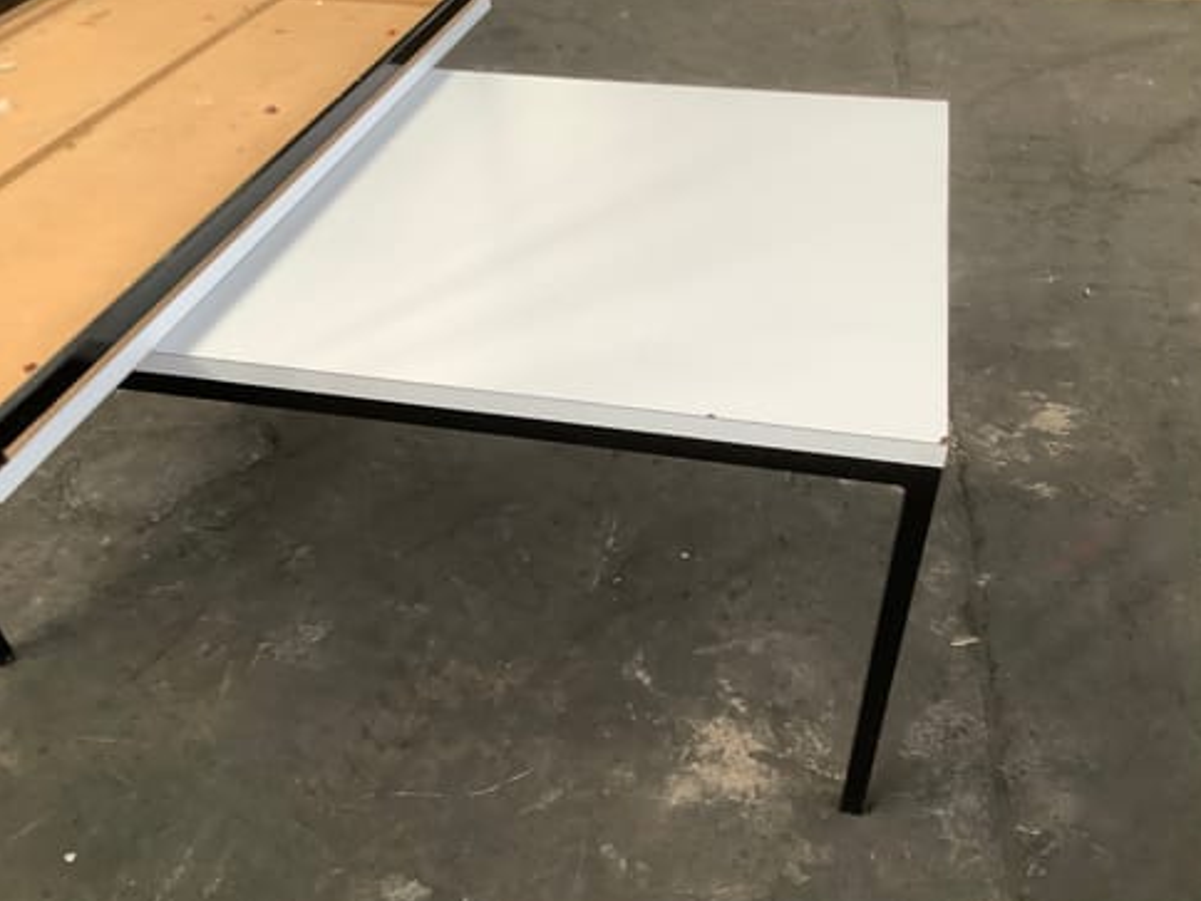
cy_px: 450
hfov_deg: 56.8
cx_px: 618
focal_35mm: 32
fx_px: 1110
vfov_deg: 44.2
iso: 125
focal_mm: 3.3
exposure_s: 1/50
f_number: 2.4
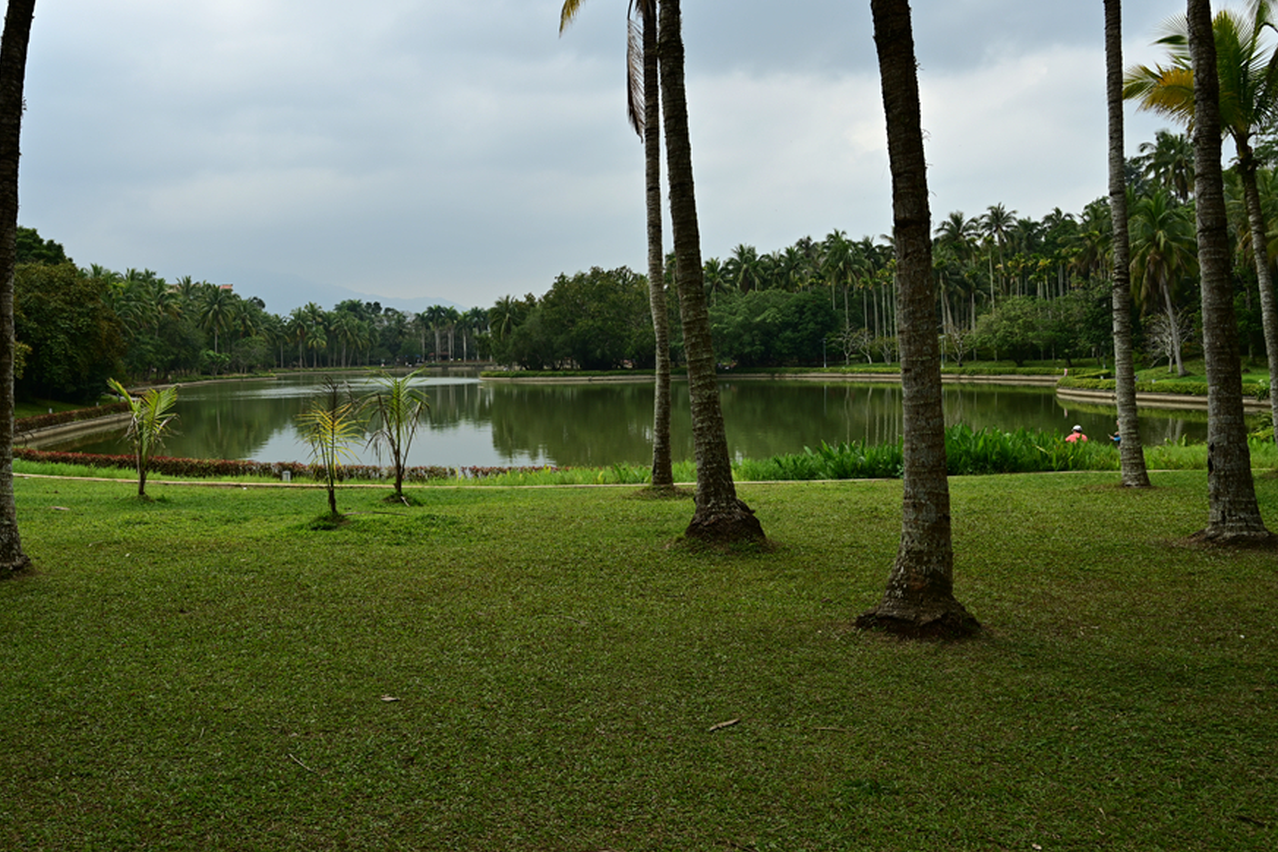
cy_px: 400
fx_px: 1171
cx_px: 449
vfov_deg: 40.0
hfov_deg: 56.3
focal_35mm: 33
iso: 100
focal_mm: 24
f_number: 8
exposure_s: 1/125
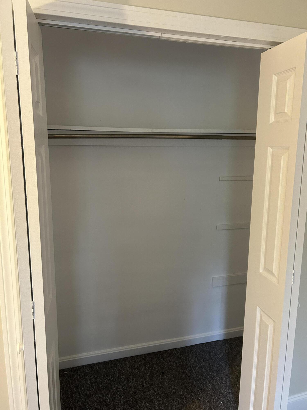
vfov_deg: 67.3
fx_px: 307
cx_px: 154
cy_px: 205
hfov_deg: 53.1
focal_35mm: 26
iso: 400
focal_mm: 5.7
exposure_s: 1/60
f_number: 1.5
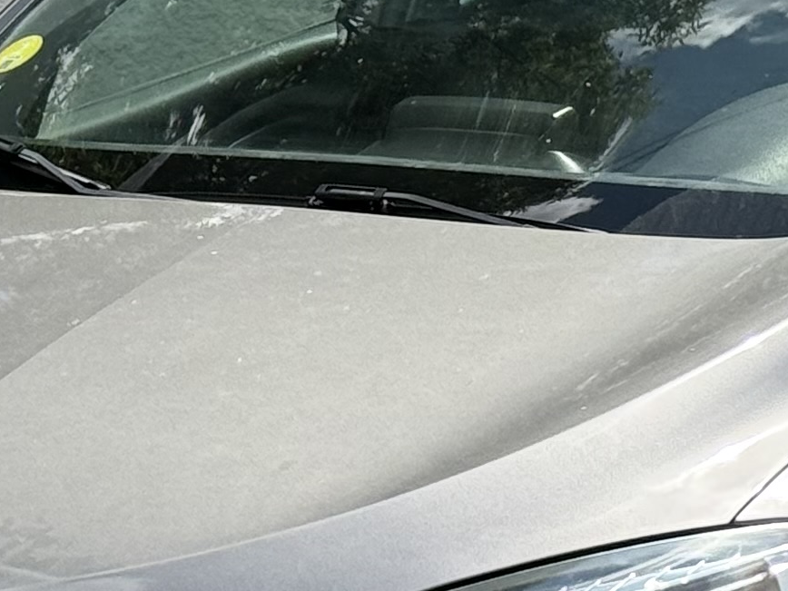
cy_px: 104
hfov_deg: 8.9
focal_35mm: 223
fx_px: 5076
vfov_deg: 6.7
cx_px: 444
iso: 100
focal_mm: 6.76
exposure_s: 1/4878
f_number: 1.78
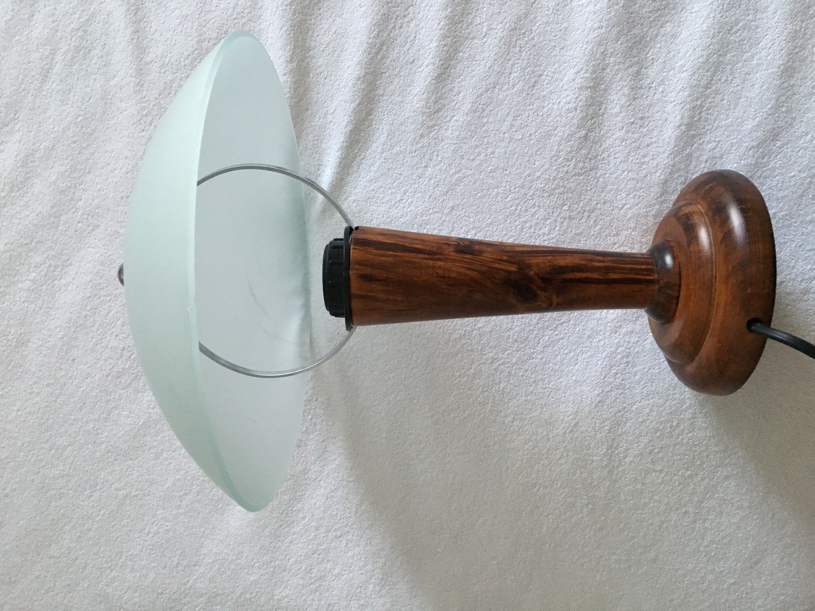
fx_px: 683
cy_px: 306
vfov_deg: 48.2
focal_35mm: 29
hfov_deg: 61.7
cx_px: 408
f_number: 2.2
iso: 200
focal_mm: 4.15
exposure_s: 1/17
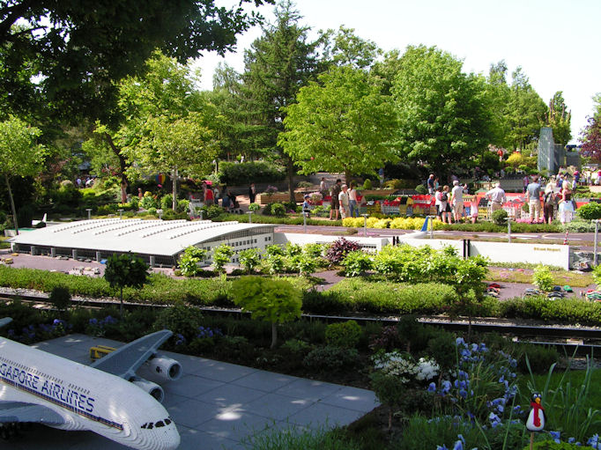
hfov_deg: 49.0
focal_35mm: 38
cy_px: 225
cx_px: 300
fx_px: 660
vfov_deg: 37.7
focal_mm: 6.3
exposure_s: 1/125
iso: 50
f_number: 5.6
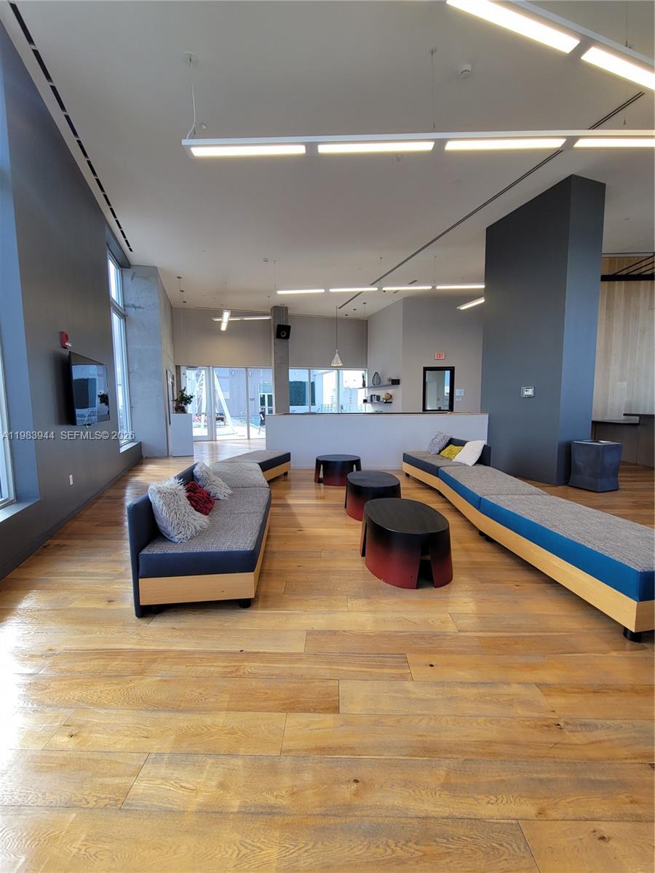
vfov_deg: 106.2
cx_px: 328
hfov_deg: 89.9
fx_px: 328
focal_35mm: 13
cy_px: 436
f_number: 2.2
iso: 50
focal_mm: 2.2
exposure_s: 1/120
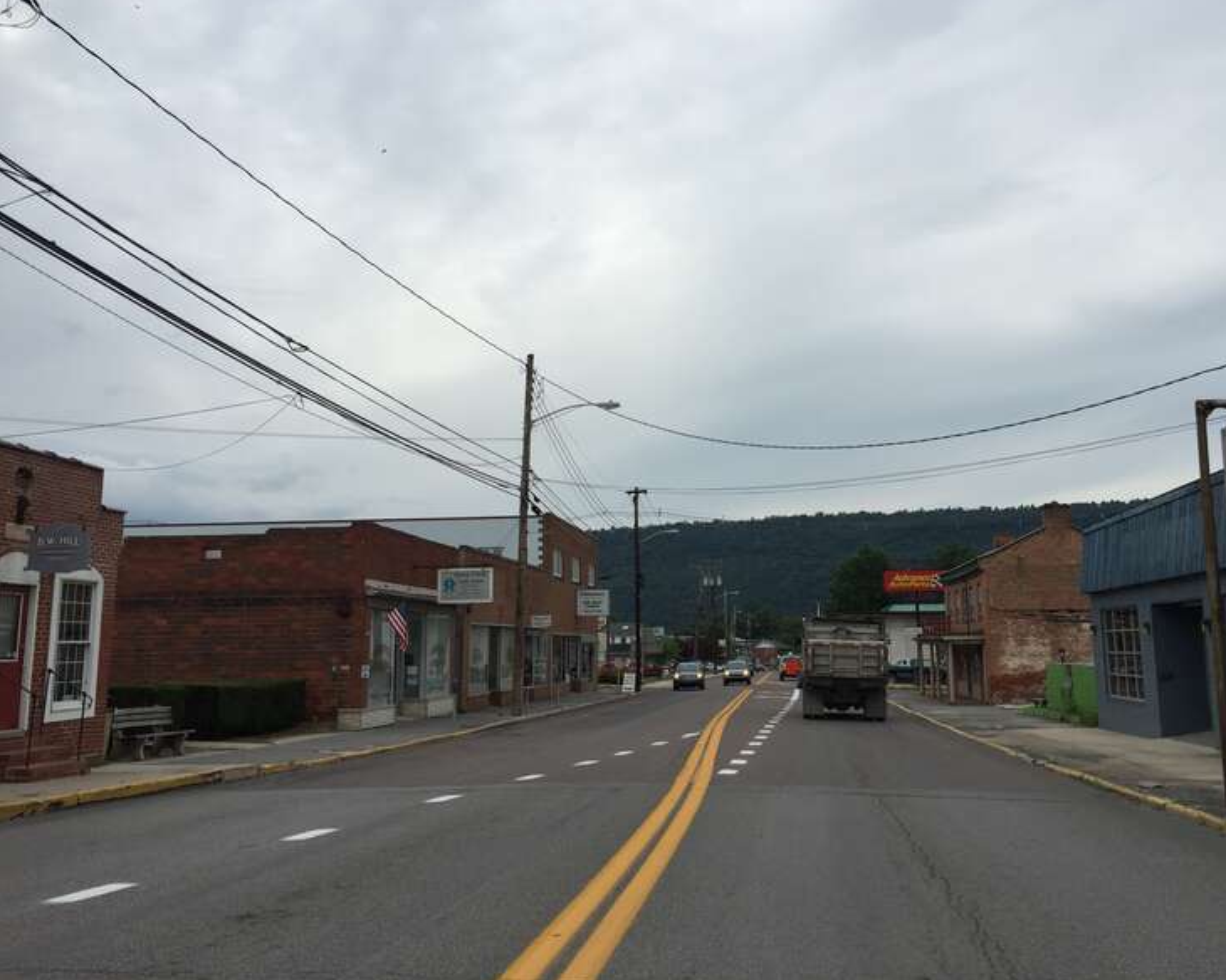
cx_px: 668
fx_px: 1125
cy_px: 483
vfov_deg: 47.1
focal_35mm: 31
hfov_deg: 57.1
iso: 32
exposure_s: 1/3049
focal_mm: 4.15
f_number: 2.2
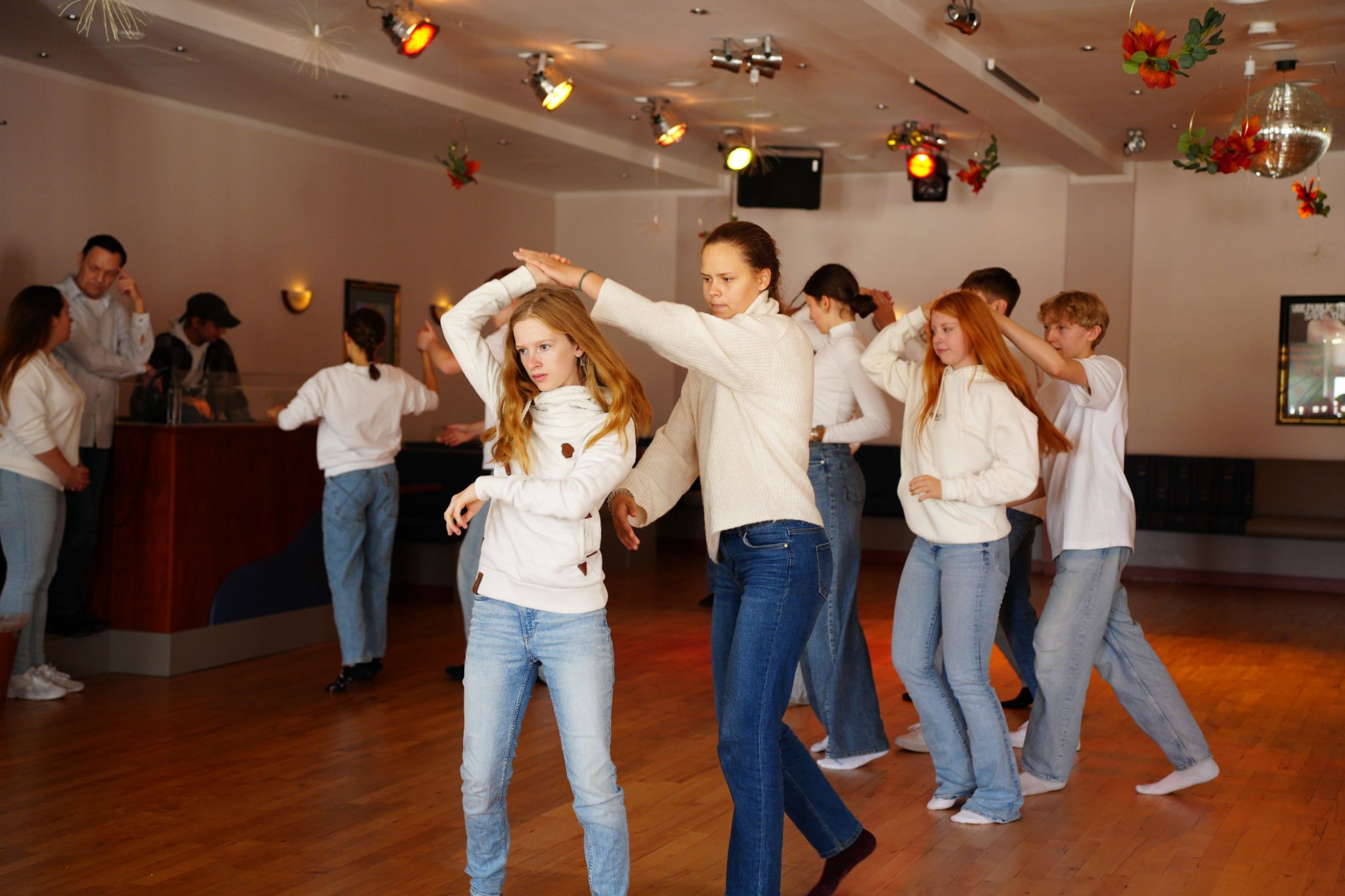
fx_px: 1793
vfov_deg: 28.1
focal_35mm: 48
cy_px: 448
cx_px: 672
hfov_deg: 41.1
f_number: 2.8
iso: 1250
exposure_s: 1/250
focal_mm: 48
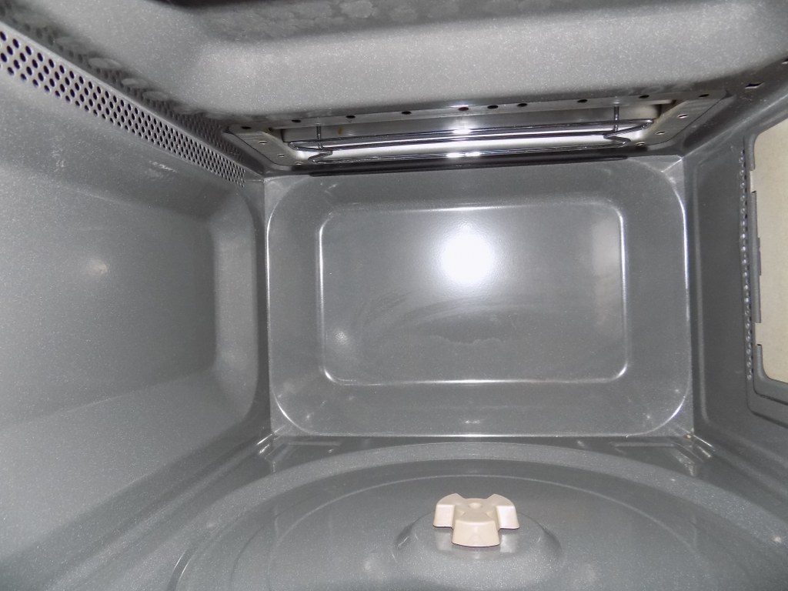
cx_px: 394
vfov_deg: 58.9
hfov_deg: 73.9
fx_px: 524
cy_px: 296
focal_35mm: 23
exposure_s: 1/30
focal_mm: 4
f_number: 3.1
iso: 200
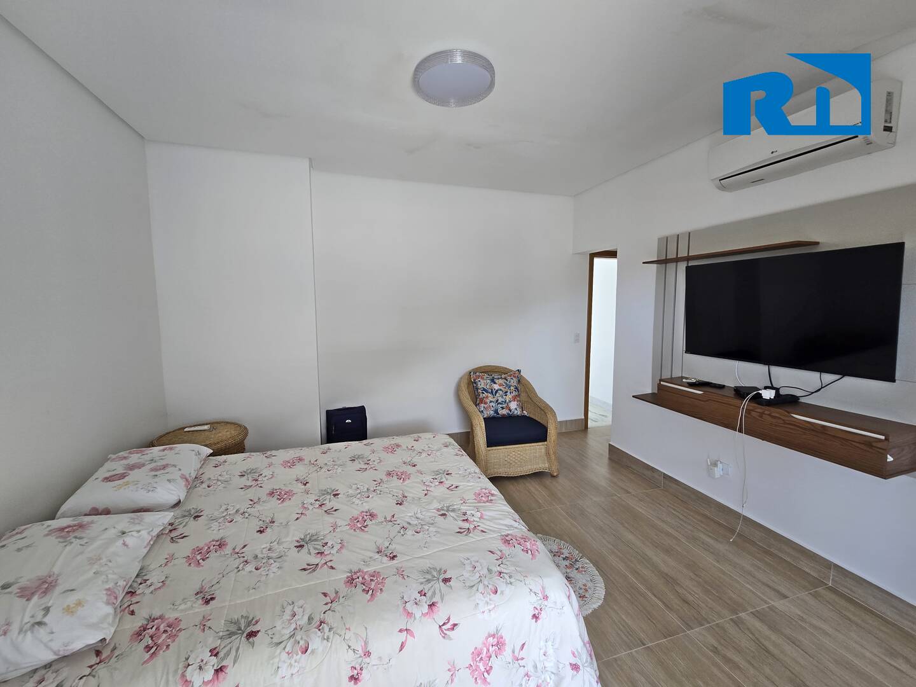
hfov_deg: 106.2
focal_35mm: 13
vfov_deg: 89.9
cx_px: 458
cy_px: 344
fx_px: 344
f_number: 2.2
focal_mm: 2.2
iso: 64
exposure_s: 1/60
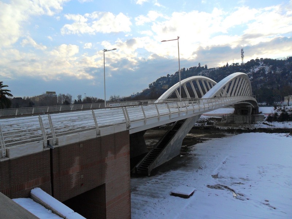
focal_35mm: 27
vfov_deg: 51.4
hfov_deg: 65.3
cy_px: 110
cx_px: 146
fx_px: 228
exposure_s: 1/750
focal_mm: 4.9
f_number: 3.5
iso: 100
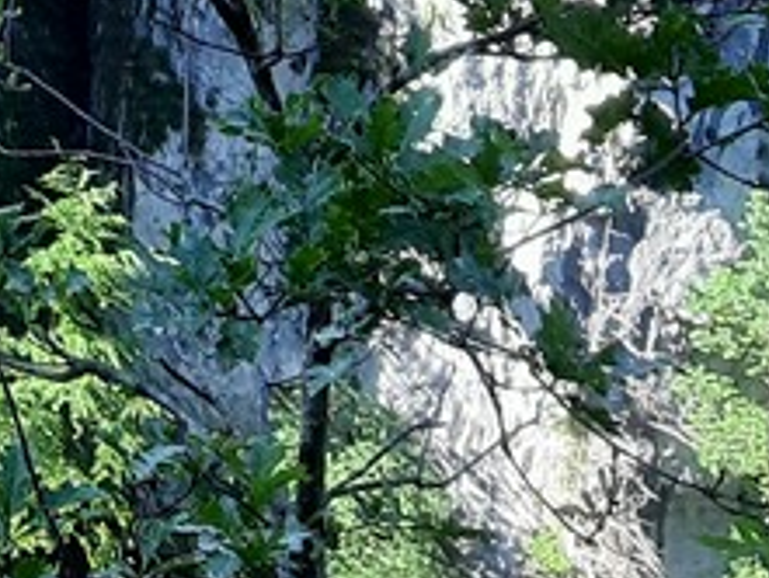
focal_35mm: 176
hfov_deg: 10.3
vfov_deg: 7.4
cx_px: -804
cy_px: -1149
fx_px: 3912
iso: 40
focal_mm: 3.93
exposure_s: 1/229
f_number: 1.7
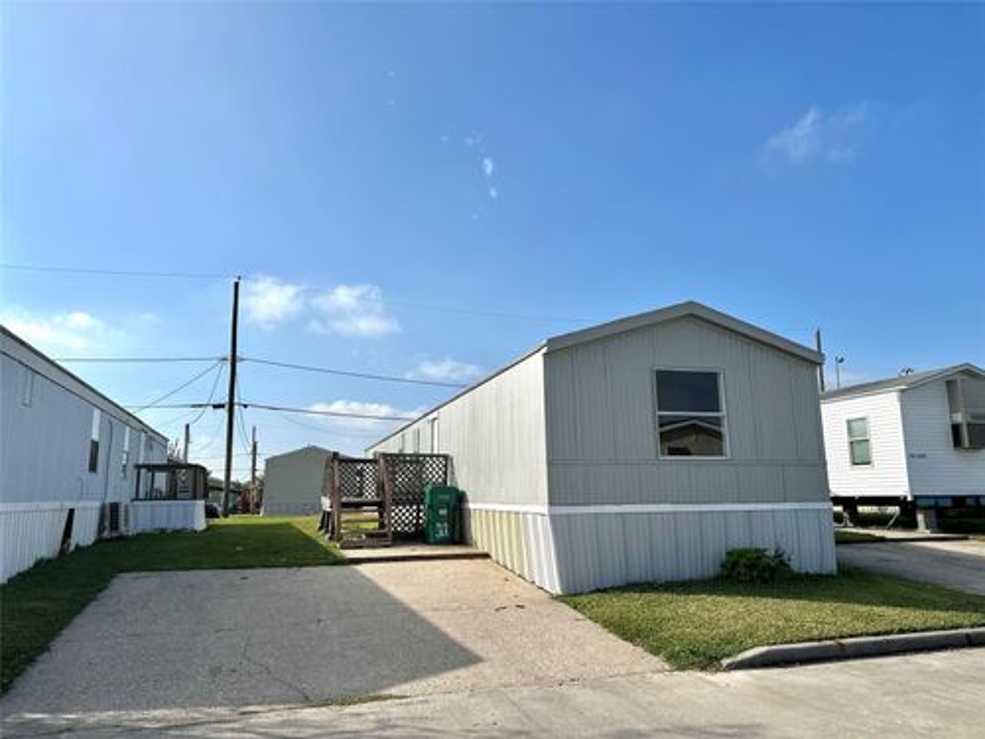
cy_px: 370
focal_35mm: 24
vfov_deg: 56.8
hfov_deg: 71.6
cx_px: 492
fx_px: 683
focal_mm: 6.86
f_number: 1.78
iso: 80
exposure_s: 1/7576
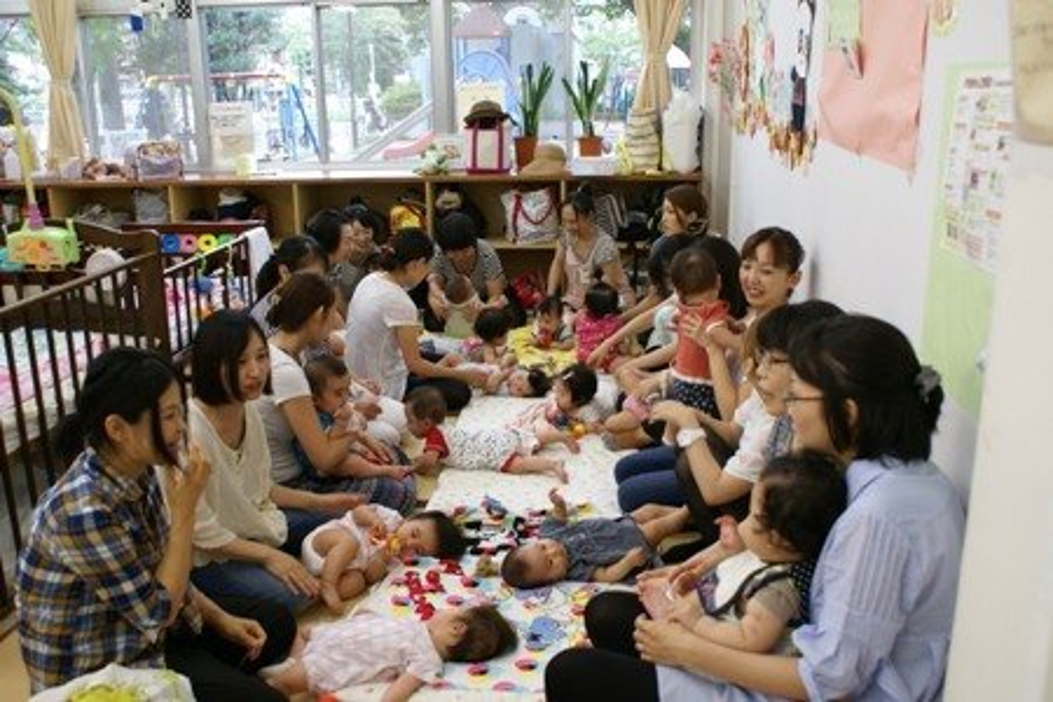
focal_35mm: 33
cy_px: 351
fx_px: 965
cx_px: 526
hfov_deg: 57.2
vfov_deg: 40.0
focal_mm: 22
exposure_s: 1/40
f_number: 4
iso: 125
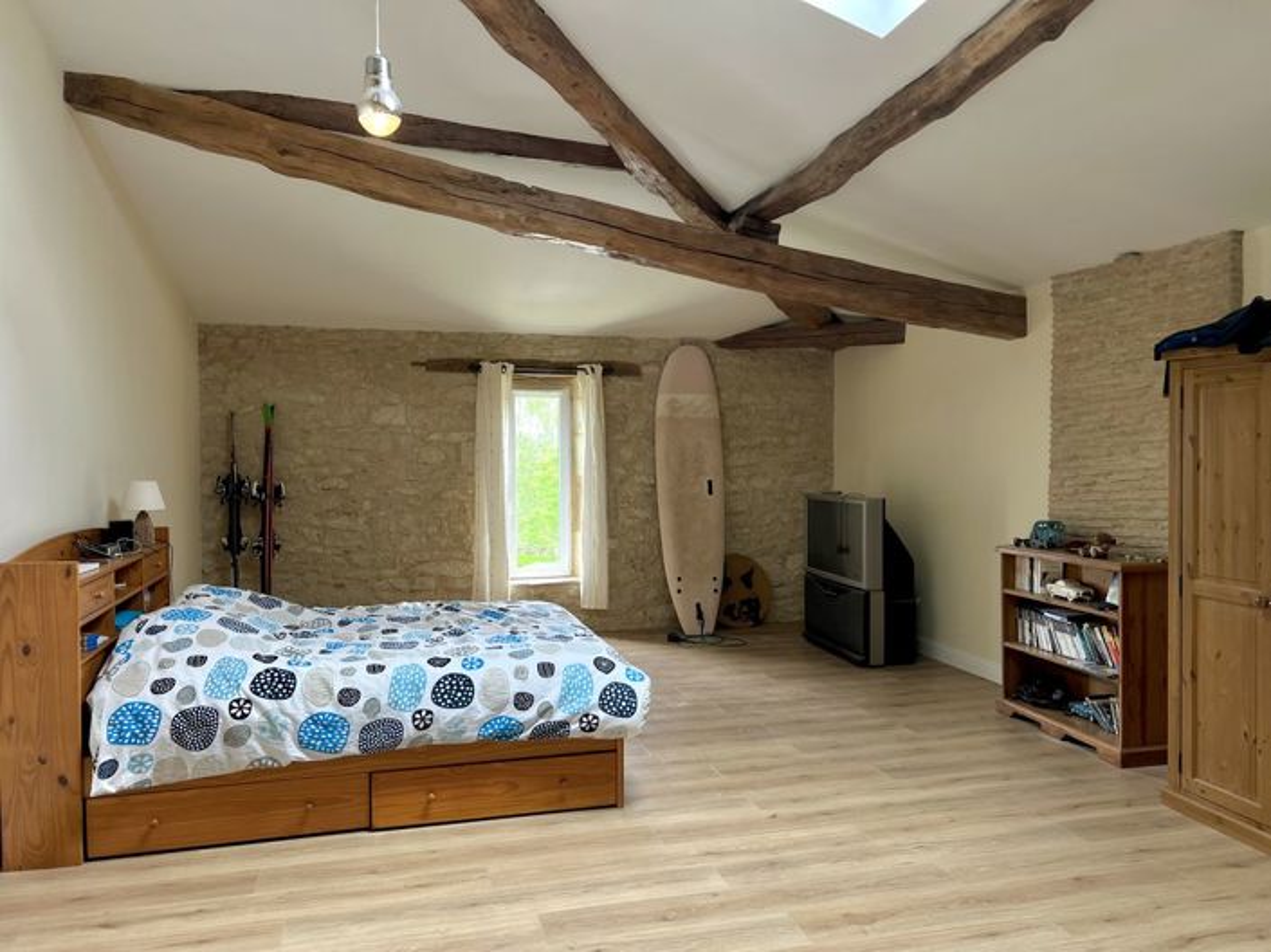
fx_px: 954
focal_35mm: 26
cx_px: 636
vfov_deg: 53.0
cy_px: 476
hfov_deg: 67.3
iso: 50
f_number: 1.5
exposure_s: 1/100
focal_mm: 5.7
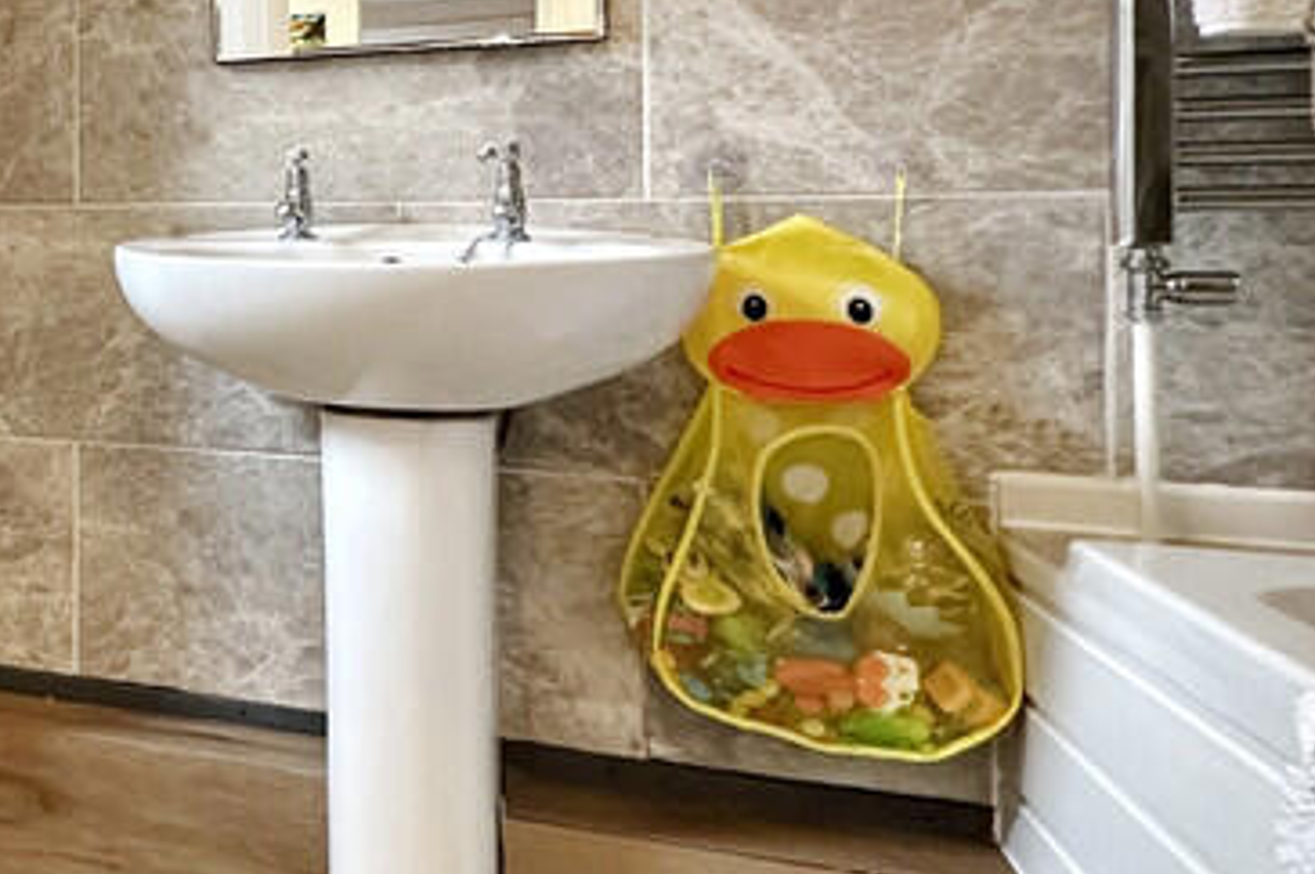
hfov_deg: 34.7
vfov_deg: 32.2
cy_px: 274
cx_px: -361
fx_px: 1496
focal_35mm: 41
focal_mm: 2.22
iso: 320
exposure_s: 1/50
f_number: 2.2
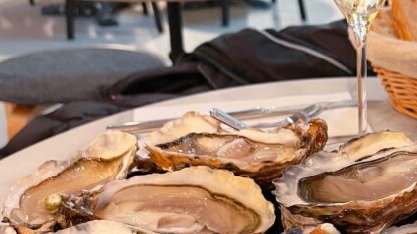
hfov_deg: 28.9
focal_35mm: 69
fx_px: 763
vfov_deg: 17.4
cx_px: 402
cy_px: 176
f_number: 1.6
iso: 100
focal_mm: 5.1
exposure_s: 1/47
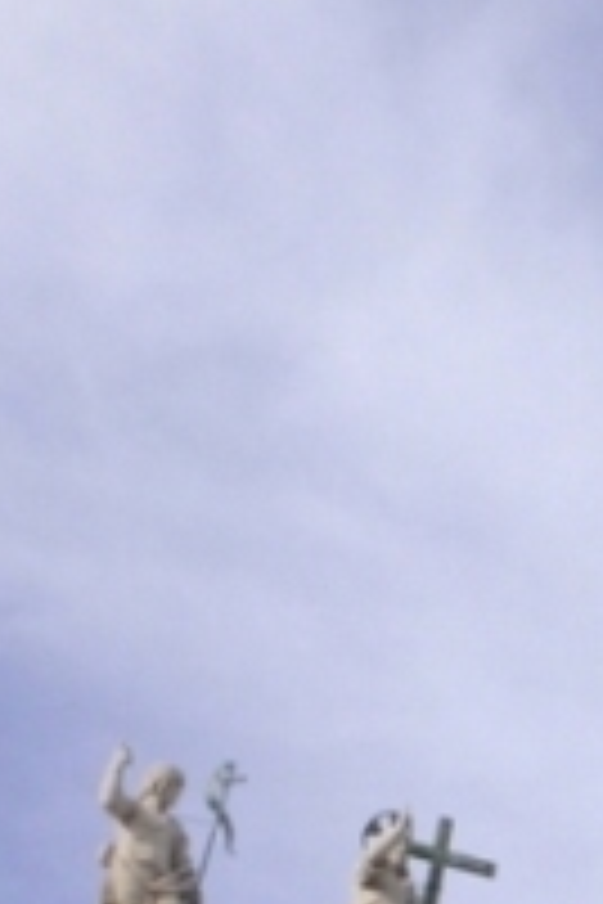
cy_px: 888
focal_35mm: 184
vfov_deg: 11.1
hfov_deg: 7.4
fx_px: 4623
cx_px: 572
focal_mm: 8.5
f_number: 6.6
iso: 100
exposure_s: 1/190
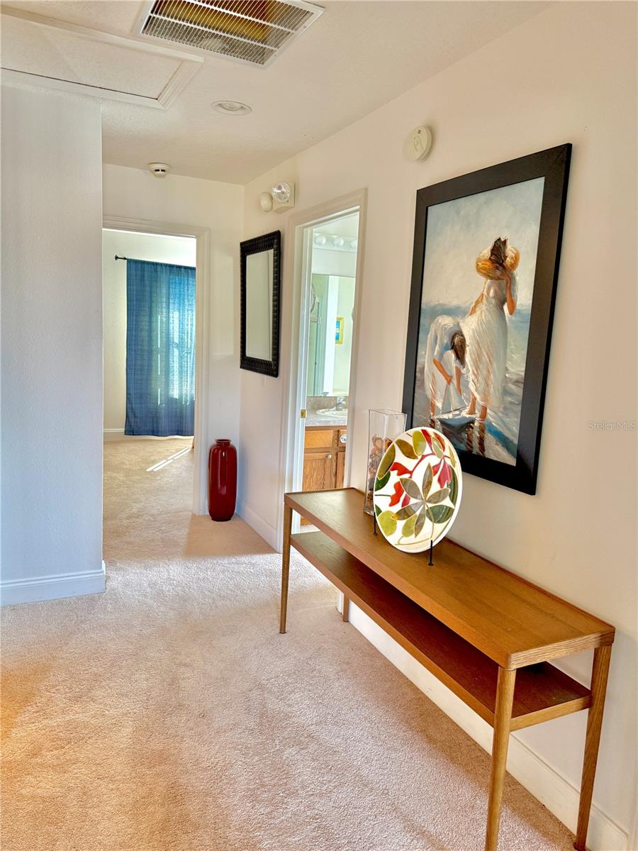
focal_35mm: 24
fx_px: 590
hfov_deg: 56.8
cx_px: 319
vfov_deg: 71.6
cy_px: 426
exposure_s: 1/60
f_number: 1.78
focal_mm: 6.76
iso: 200
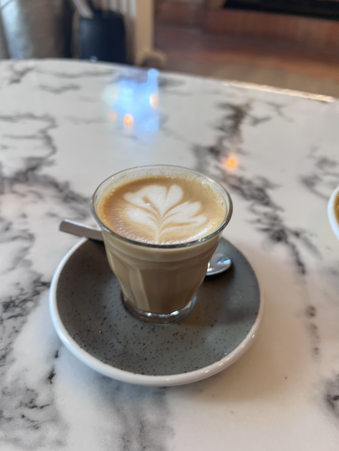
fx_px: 339
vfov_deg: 67.3
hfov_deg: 53.1
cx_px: 170
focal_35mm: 26
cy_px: 226
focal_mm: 5.7
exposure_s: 1/100
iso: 64
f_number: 1.5
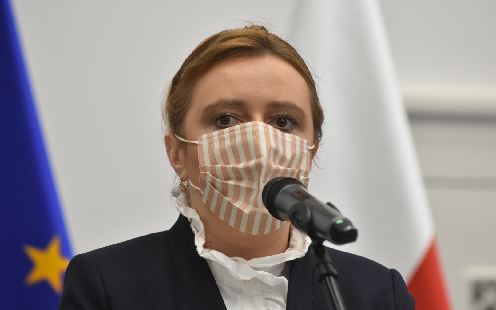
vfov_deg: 4.3
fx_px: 4150
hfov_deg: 6.8
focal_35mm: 307
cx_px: 248
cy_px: 153
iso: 800
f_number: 4
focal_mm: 200
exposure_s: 1/160
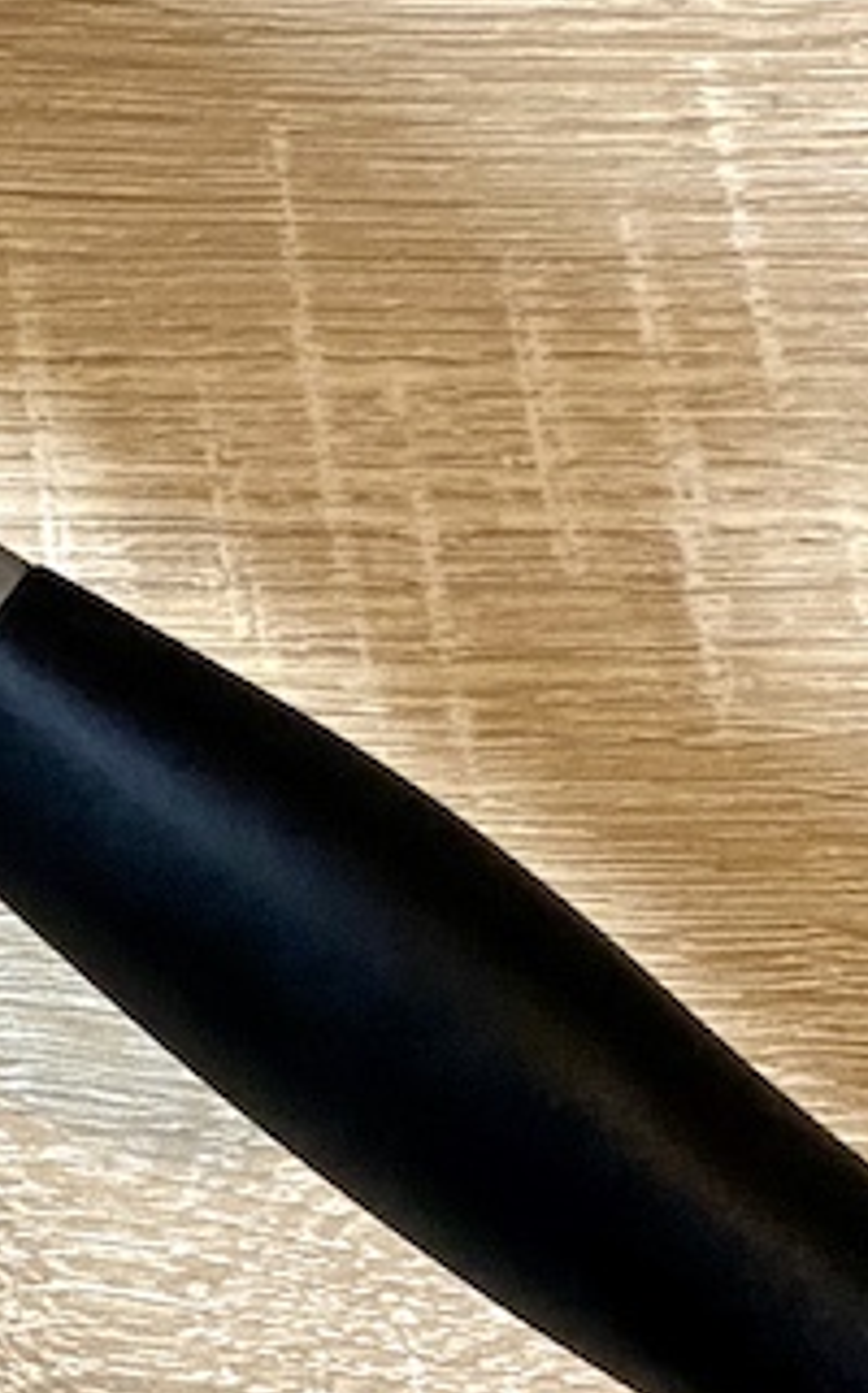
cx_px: -816
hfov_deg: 13.0
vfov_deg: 23.5
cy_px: 538
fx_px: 3338
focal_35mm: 88
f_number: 1.8
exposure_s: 1/33
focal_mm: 4.25
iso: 400
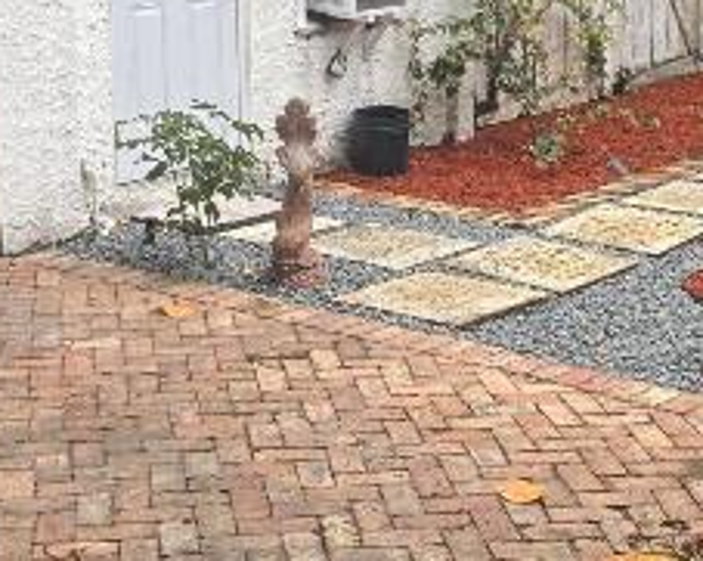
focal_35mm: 86
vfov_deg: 17.8
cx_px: 409
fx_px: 1787
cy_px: 217
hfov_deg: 22.2
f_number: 1.8
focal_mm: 4.25
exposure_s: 1/510
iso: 32
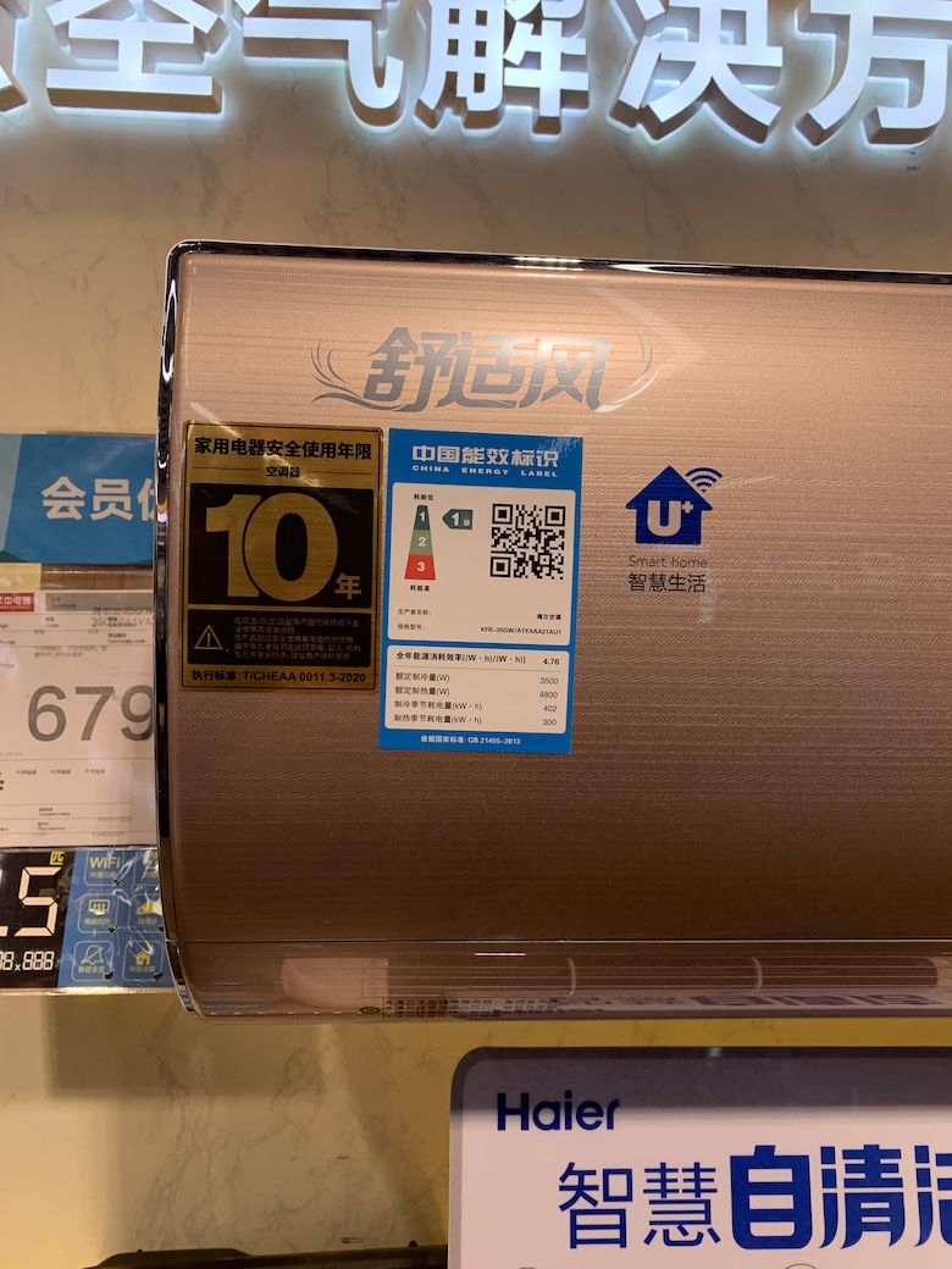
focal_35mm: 26
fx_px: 953
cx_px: 476
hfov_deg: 53.1
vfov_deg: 67.3
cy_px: 634
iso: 25
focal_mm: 4.25
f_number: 1.8
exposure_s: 1/173
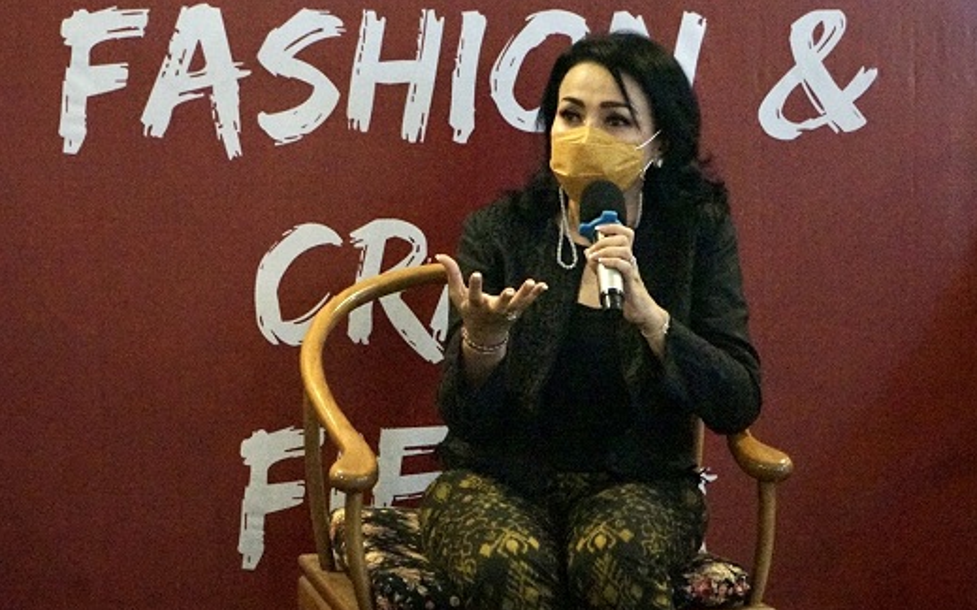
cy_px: 314
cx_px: 488
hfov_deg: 28.6
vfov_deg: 18.1
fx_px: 1916
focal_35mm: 72
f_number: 5.6
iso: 16000
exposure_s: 1/160
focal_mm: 70
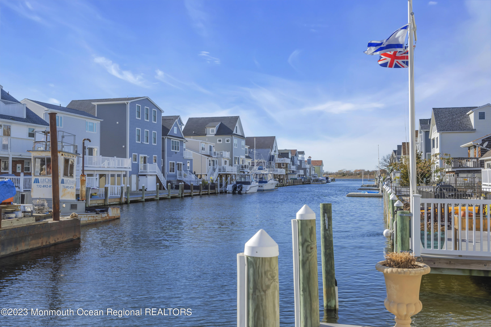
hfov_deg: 54.4
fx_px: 477
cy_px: 164
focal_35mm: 35
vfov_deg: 37.9
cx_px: 246
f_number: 8
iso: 100
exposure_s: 1/125
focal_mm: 35
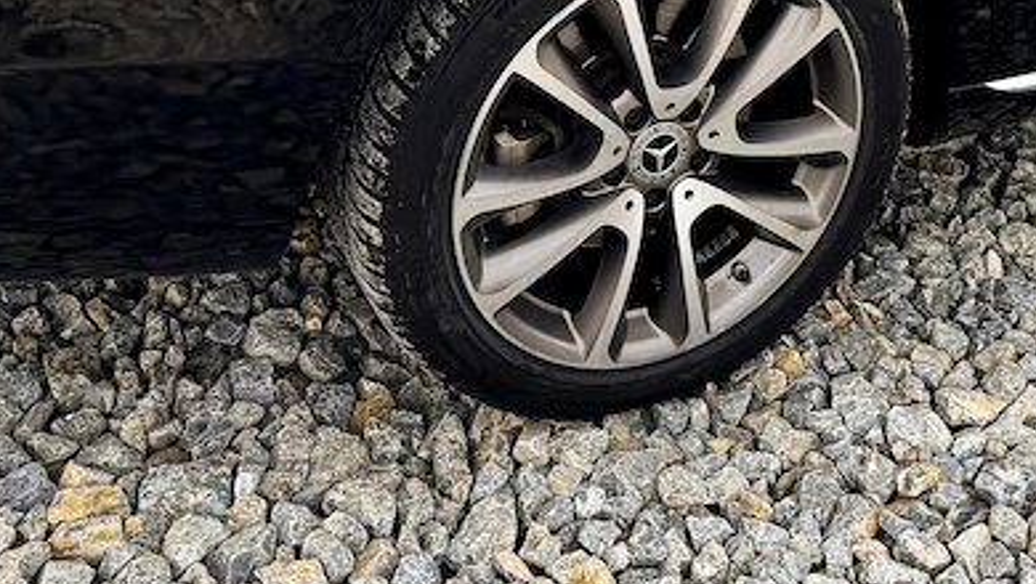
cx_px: 680
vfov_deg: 16.3
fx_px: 1842
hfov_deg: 31.2
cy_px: -324
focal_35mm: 67
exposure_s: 1/1131
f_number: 1.78
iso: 80
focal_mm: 6.76
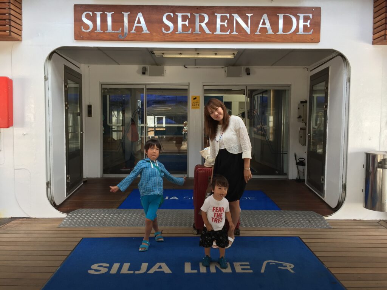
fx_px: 324
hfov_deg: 61.7
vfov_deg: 48.2
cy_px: 145
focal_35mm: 29
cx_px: 194
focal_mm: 4.15
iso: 40
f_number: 2.2
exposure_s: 1/100
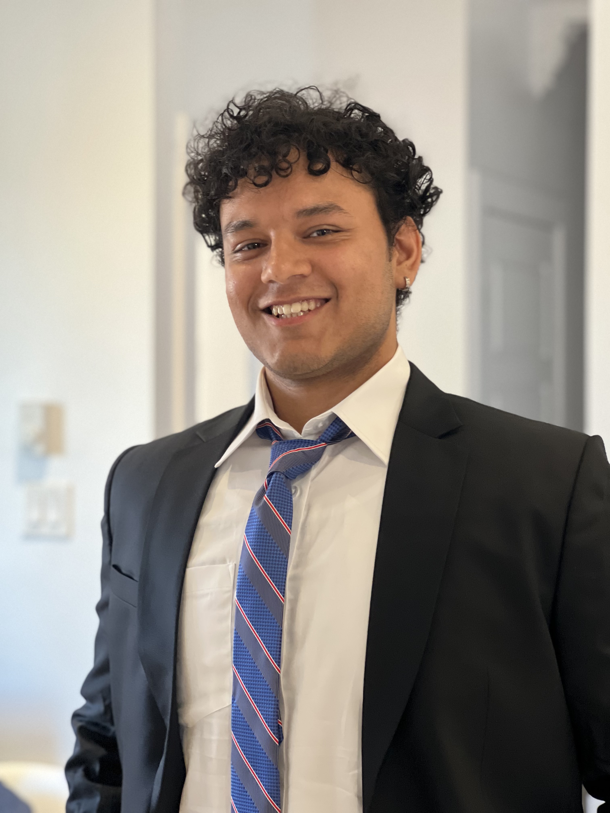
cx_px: 305
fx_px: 1809
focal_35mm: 77
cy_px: 406
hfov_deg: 19.1
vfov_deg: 25.3
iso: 400
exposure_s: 1/30
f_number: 2.8
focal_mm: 9
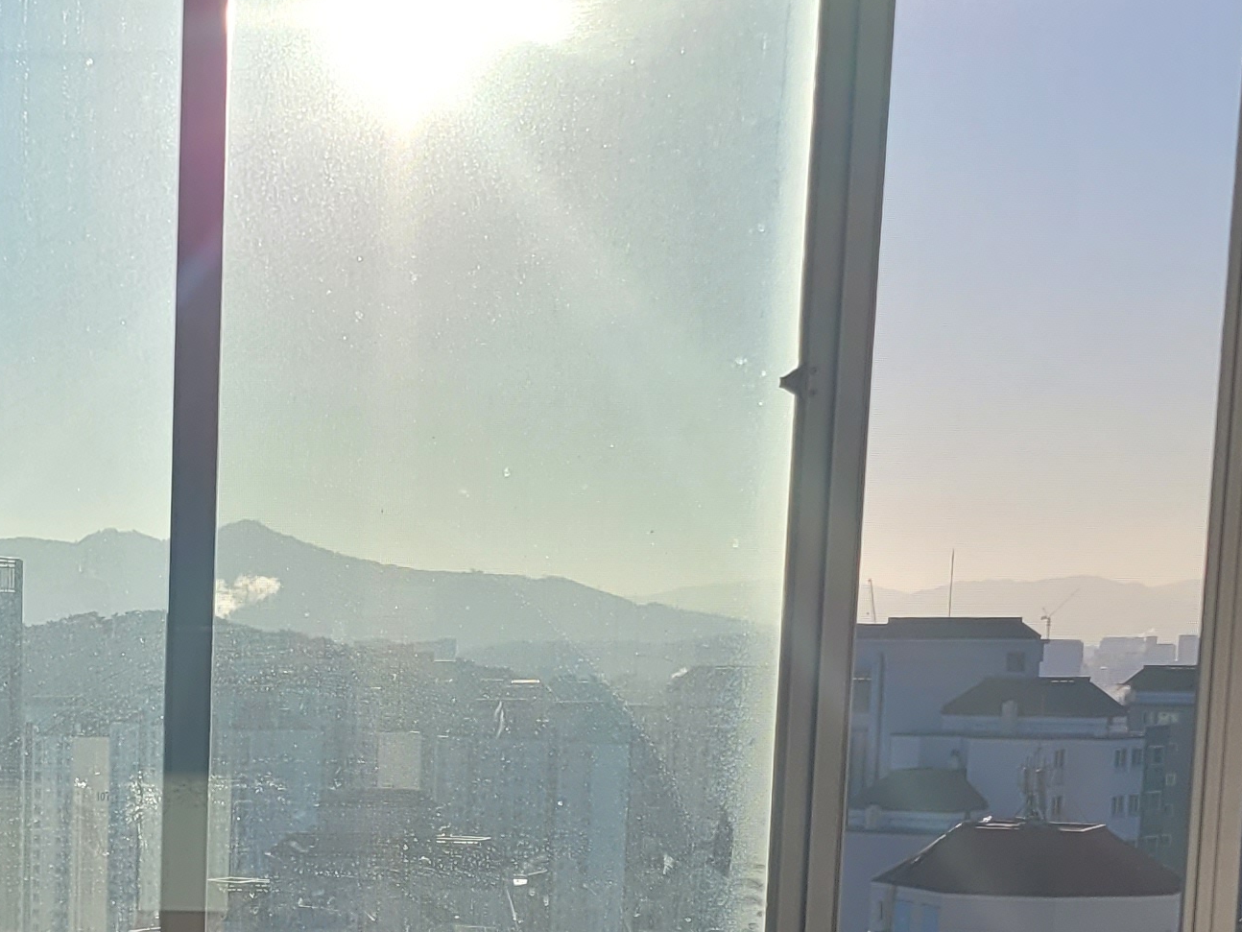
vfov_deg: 17.7
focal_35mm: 81
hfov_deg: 22.4
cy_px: 955
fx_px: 2907
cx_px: -211
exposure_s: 1/3579
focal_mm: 5.4
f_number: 1.8
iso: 40
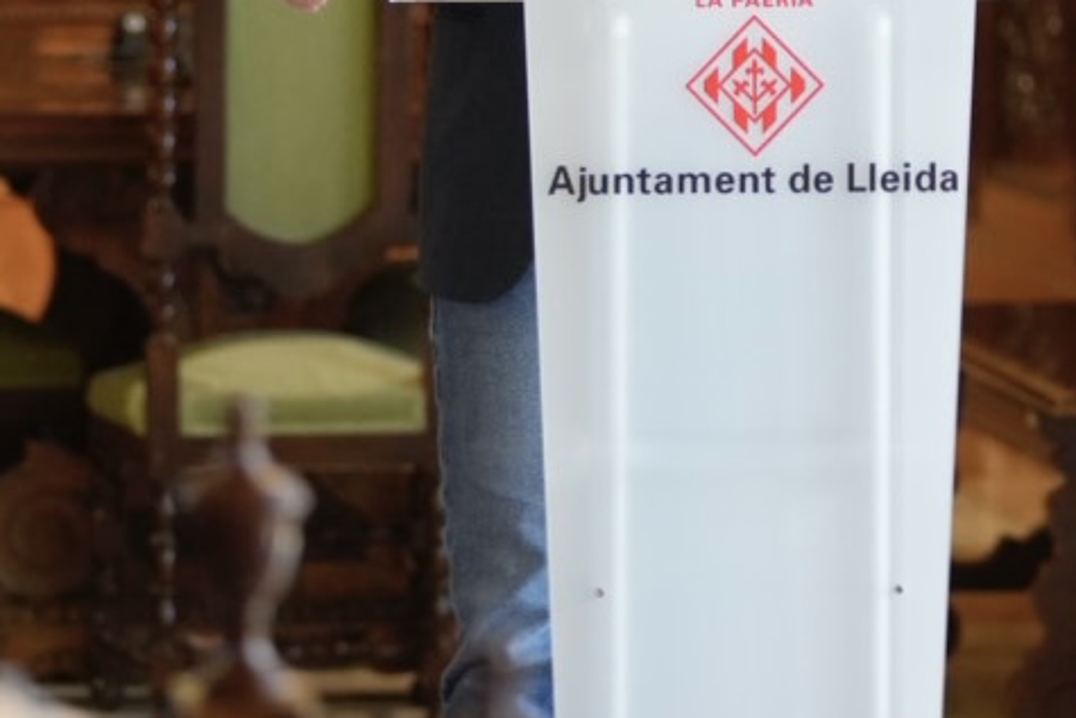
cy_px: 65
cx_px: 715
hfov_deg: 6.0
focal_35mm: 345
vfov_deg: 4.0
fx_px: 10314
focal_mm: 103
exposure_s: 1/250
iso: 3200
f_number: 2.8
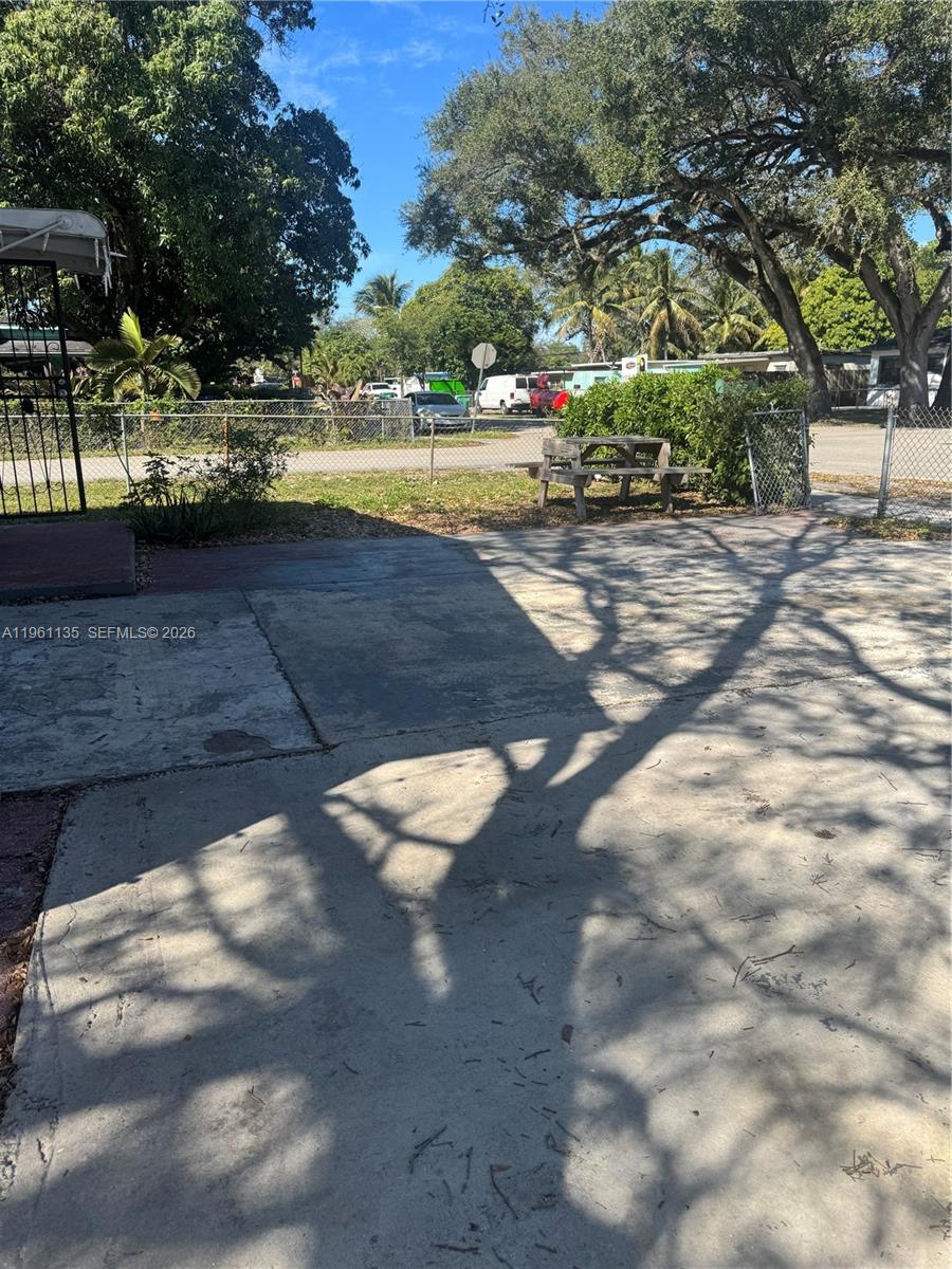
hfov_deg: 56.8
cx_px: 476
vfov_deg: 71.6
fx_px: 880
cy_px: 634
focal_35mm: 24
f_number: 1.78
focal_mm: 6.76
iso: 80
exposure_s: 1/2174
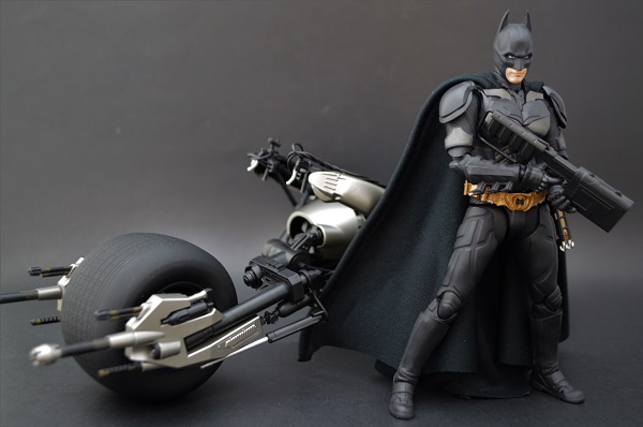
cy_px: 214
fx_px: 776
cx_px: 322
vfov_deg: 30.7
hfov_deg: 45.0
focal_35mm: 44
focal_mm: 29
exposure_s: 1/2.5
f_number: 4.5
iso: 800
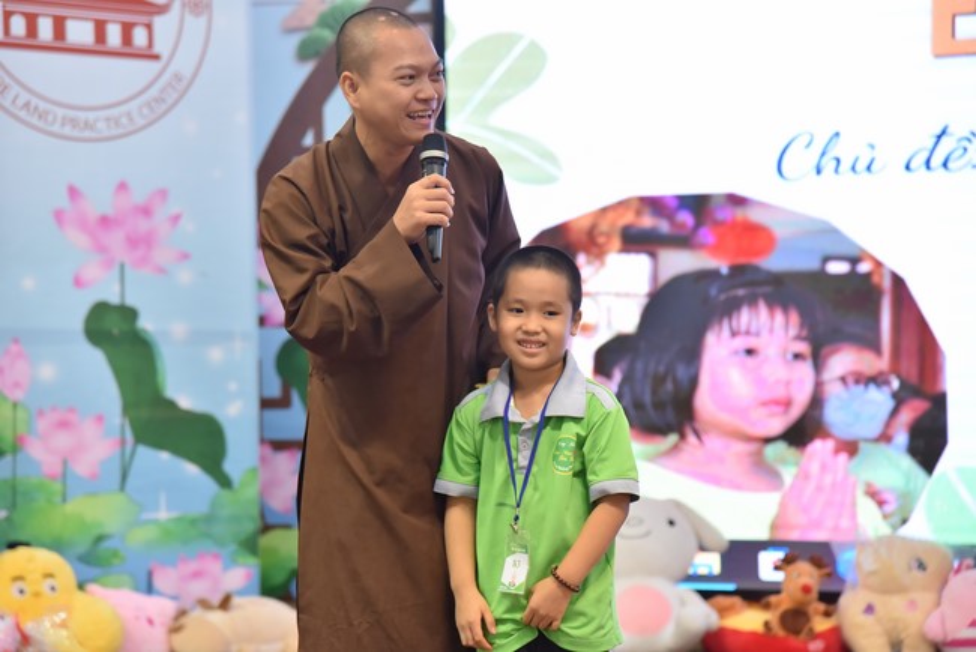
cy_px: 326
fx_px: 3255
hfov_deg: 17.1
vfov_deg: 11.4
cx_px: 488
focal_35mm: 120
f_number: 4.5
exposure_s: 1/160
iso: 2500
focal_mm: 120
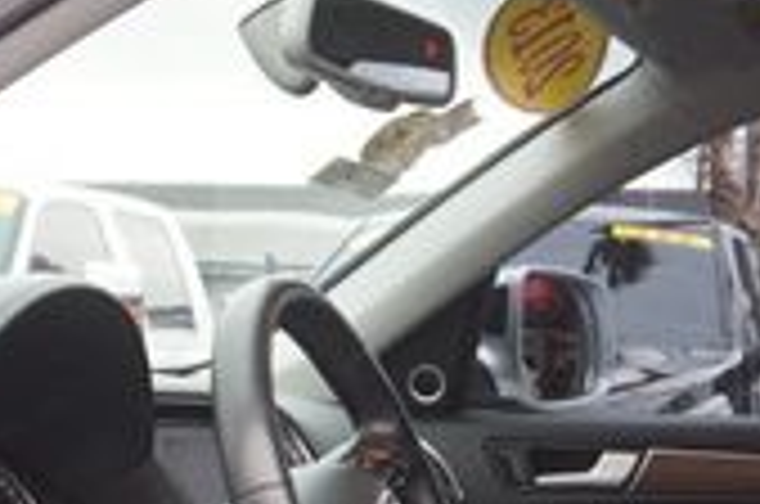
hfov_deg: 22.4
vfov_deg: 13.9
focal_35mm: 91
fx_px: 1917
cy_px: 778
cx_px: 337
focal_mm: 16
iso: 125
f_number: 4
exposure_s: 1/60
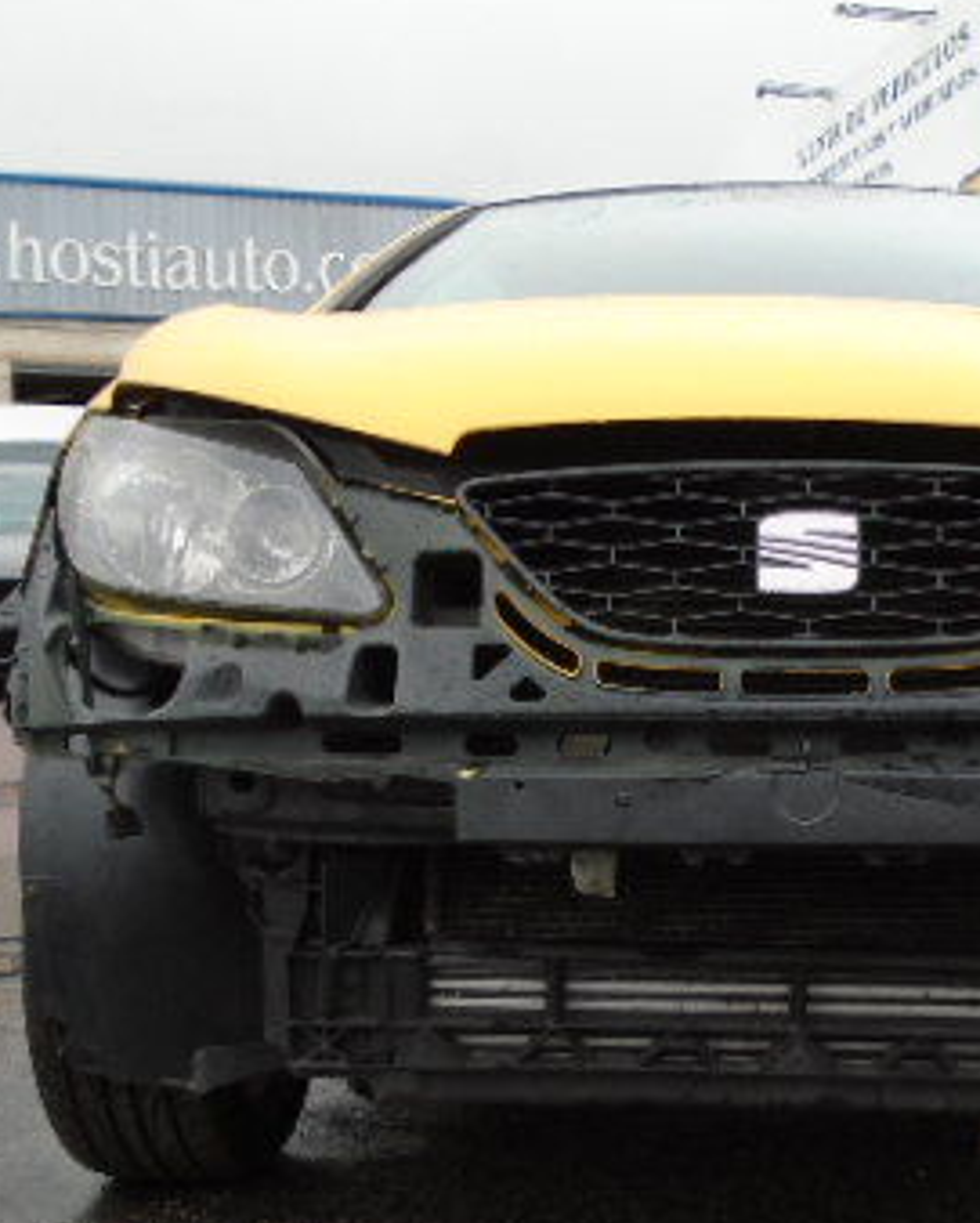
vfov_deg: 38.6
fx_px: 1738
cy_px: 727
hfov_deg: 31.0
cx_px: 727
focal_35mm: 48
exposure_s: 1/500
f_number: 3.2
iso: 100
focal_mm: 4.6
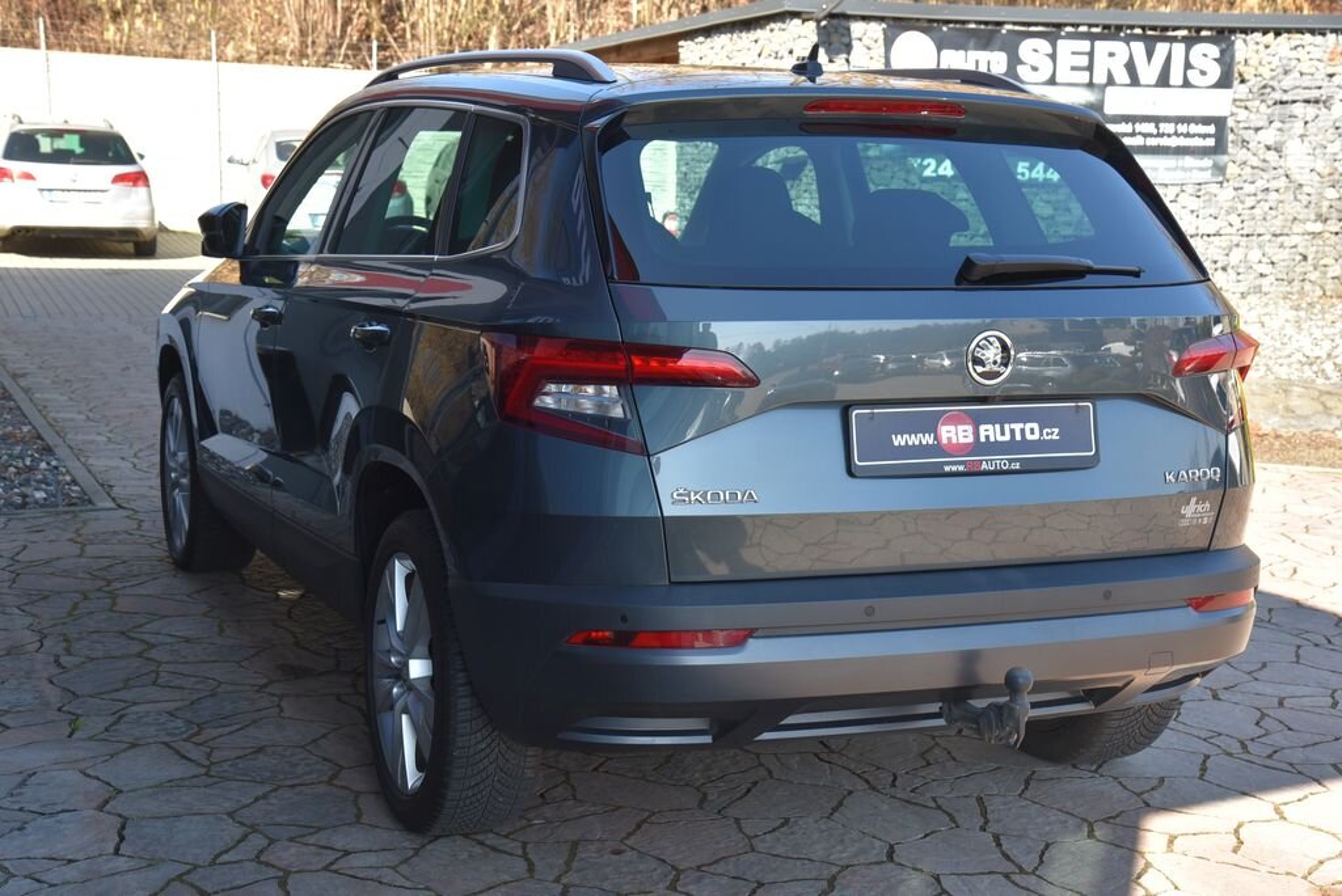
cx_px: 671
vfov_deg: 26.0
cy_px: 448
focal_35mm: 52
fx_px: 1939
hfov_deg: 38.2
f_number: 7.1
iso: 500
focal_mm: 52
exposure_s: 1/200
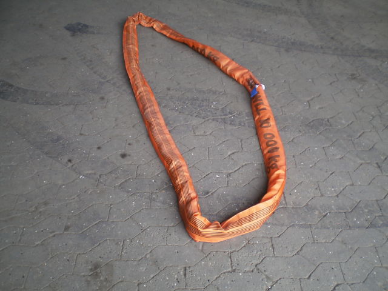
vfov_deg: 39.7
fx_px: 404
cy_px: 146
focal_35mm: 36
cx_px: 194
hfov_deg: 51.4
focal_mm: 6.3
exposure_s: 1/60
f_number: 3.1
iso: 100
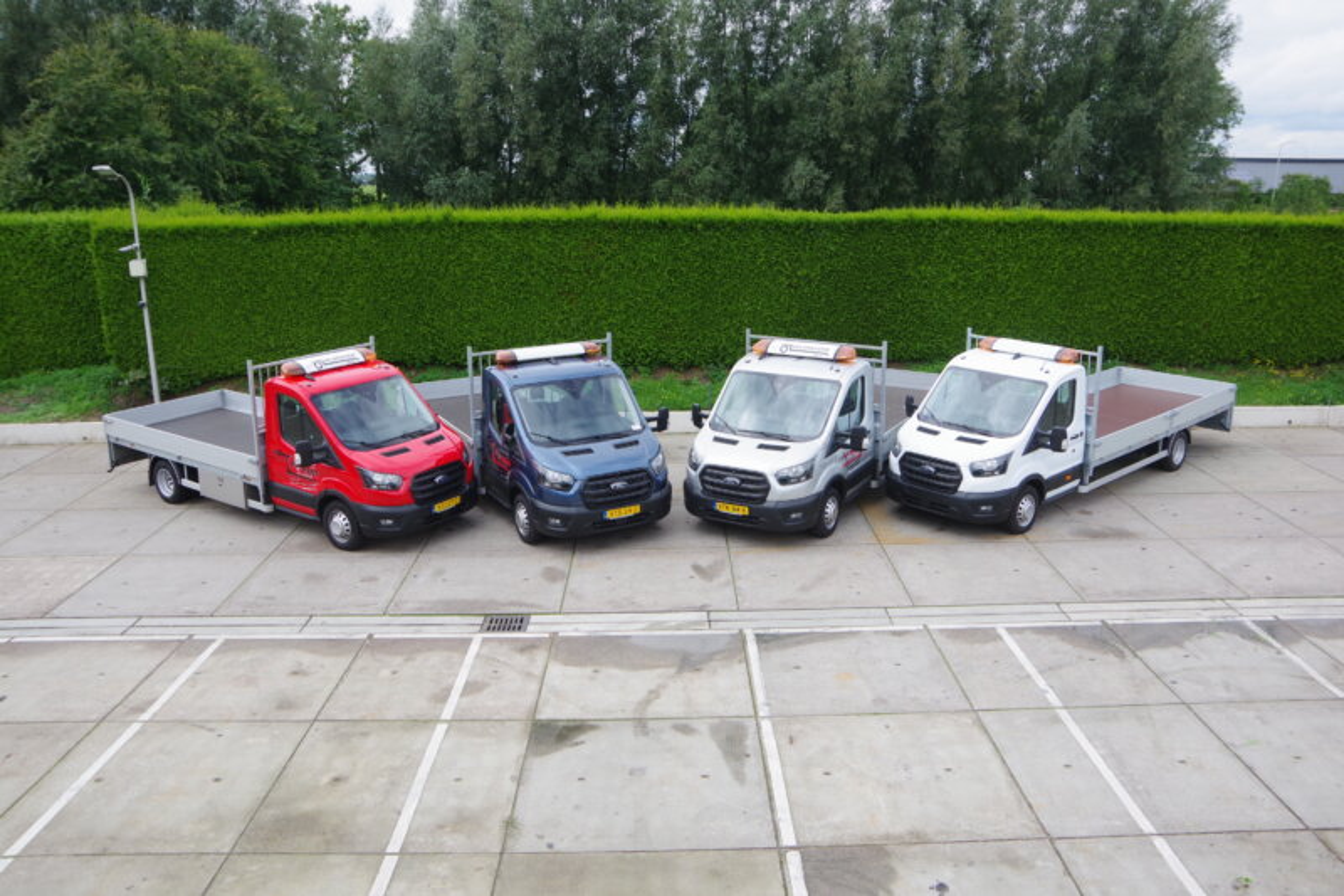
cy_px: 448
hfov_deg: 67.4
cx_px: 672
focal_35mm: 27
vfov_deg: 47.9
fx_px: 1008
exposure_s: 1/250
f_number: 7.1
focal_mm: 18
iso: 200
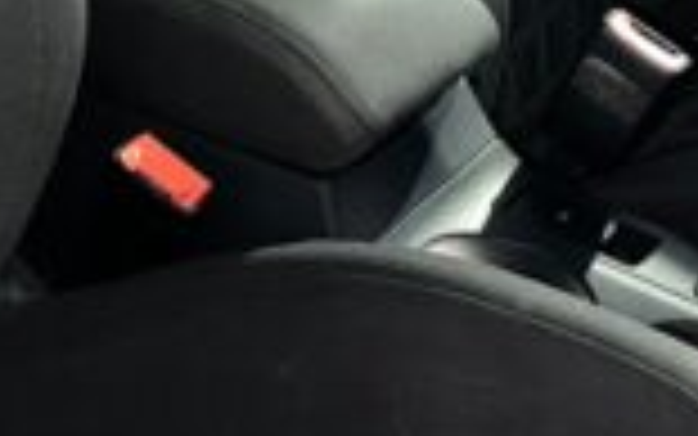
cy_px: 178
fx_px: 2493
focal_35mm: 131
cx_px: 306
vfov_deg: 10.0
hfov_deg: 15.9
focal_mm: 6.86
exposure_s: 1/4
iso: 200
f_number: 1.78
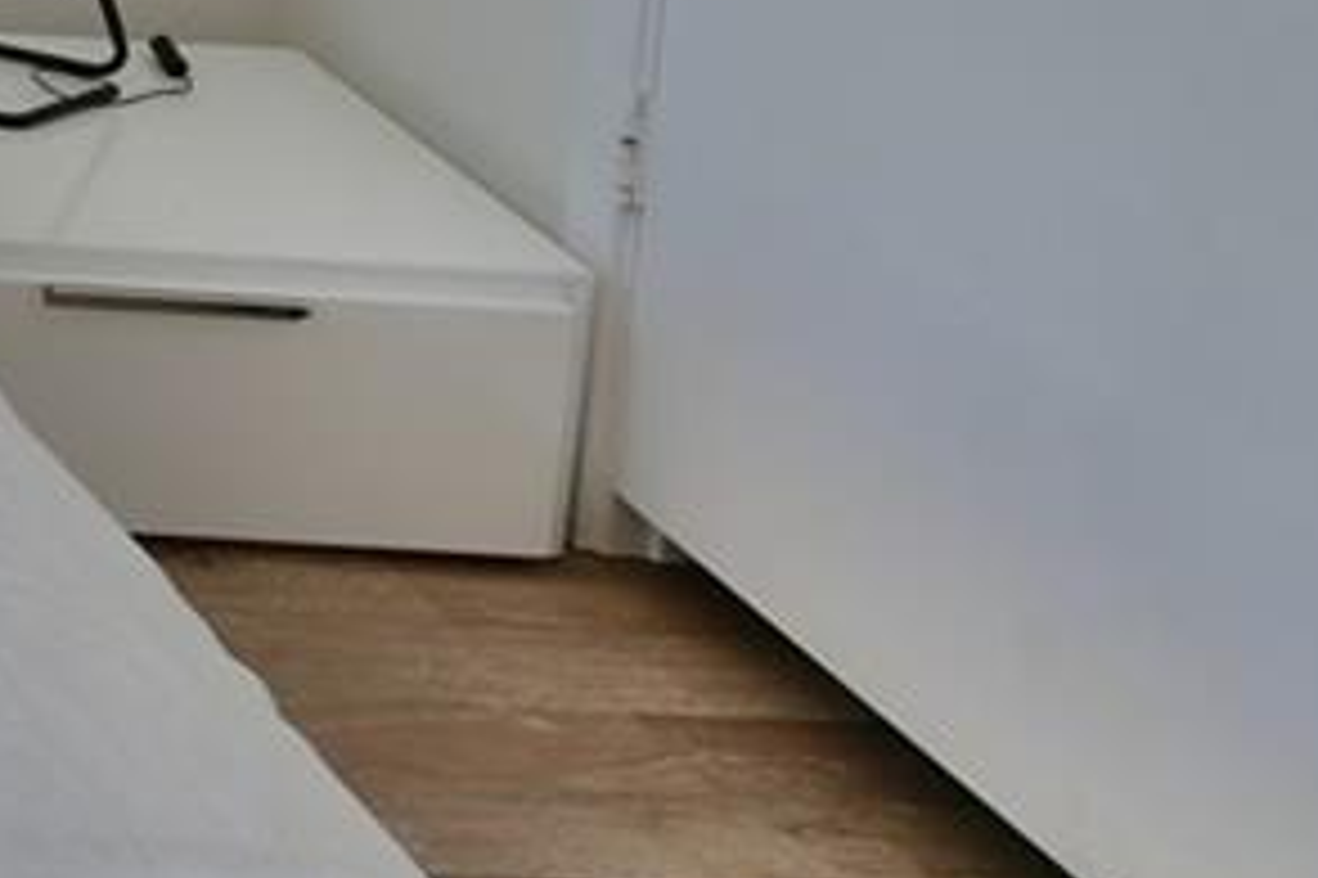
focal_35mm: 82
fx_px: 3000
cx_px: -1565
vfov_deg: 13.9
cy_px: -914
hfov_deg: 16.3
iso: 500
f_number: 6.3
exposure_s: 1/160
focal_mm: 10
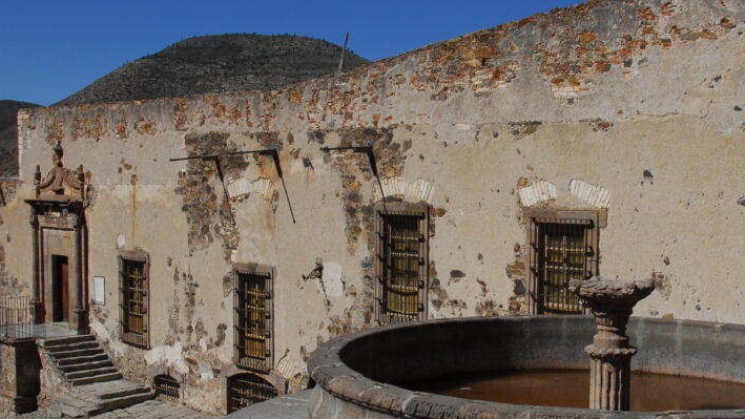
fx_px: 988
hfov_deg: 41.2
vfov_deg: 23.9
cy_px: 257
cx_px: 439
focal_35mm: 50
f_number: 16
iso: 160
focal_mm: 22
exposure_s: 1/250
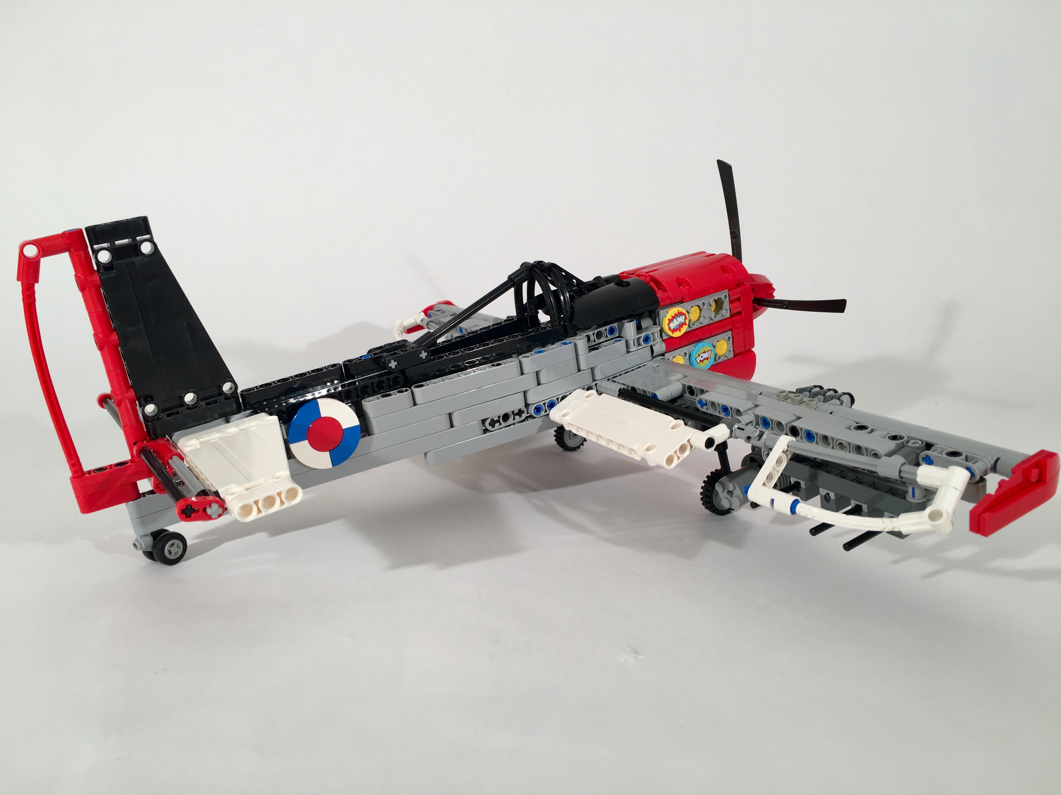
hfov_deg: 61.7
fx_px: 889
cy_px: 398
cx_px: 530
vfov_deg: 48.2
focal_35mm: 29
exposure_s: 1/60
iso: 32
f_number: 2.2
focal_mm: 4.15
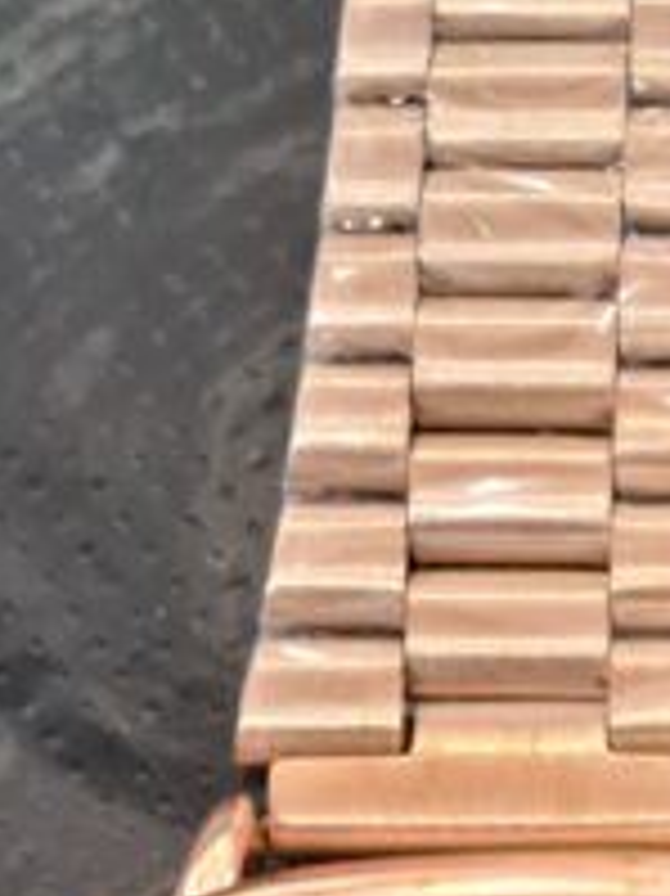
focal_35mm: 75
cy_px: 1168
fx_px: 1938
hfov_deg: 18.5
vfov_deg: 23.1
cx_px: 814
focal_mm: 3.98
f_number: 1.8
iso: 500
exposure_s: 1/50
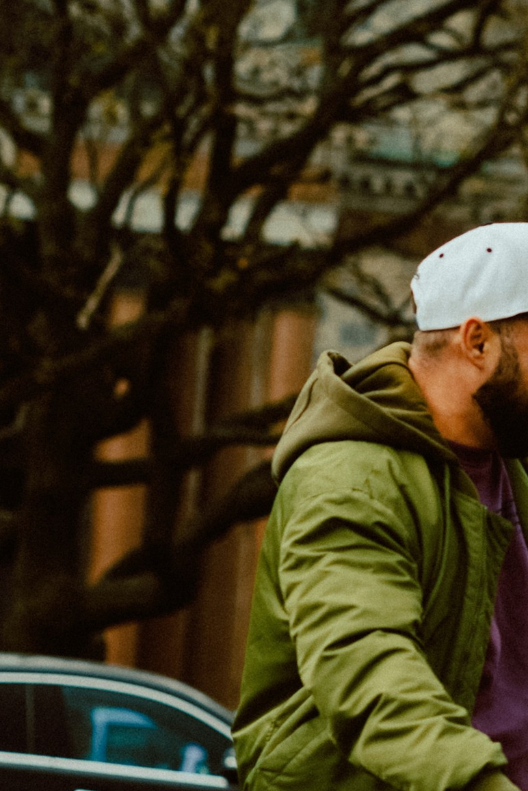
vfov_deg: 7.3
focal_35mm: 282
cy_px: 330
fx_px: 6200
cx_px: 810
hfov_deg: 4.8
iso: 160
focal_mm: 85
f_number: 3.5
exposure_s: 1/1250
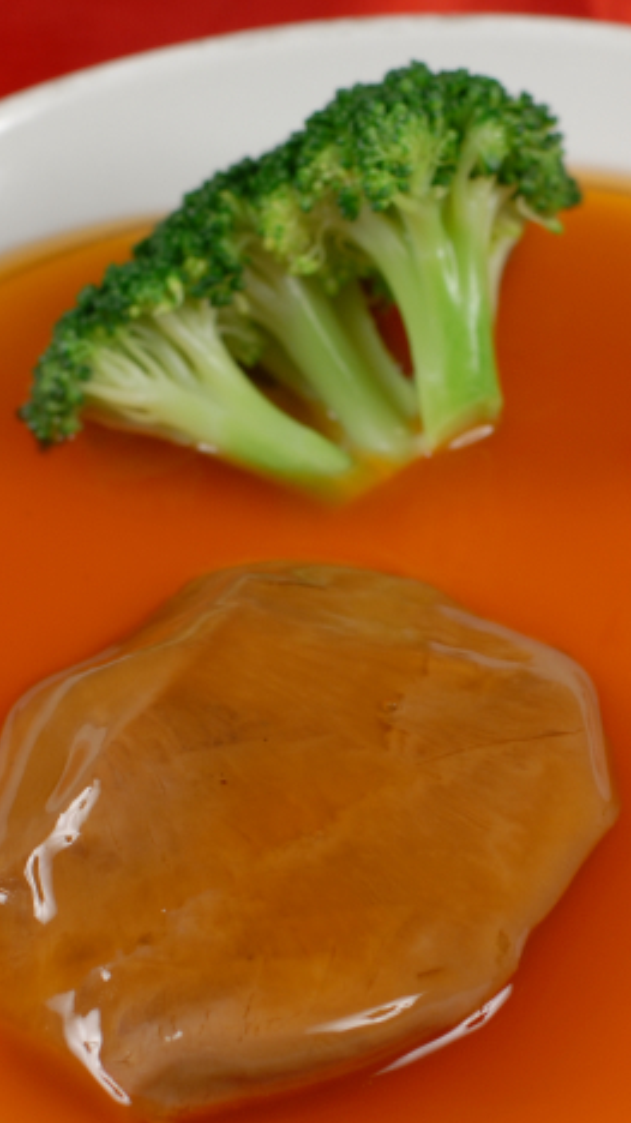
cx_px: 401
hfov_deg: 7.1
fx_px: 5120
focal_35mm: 172
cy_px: 683
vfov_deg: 12.5
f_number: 4.5
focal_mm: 50
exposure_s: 1/3
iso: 100
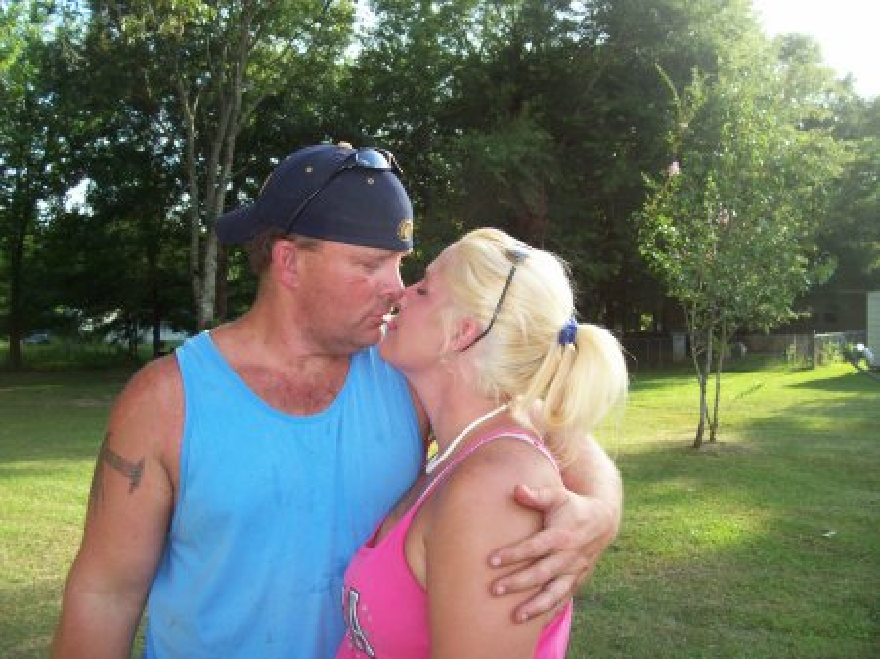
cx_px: 440
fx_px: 864
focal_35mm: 34
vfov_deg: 41.8
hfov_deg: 54.0
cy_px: 330
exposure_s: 1/257
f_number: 2.7
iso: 80
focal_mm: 5.6
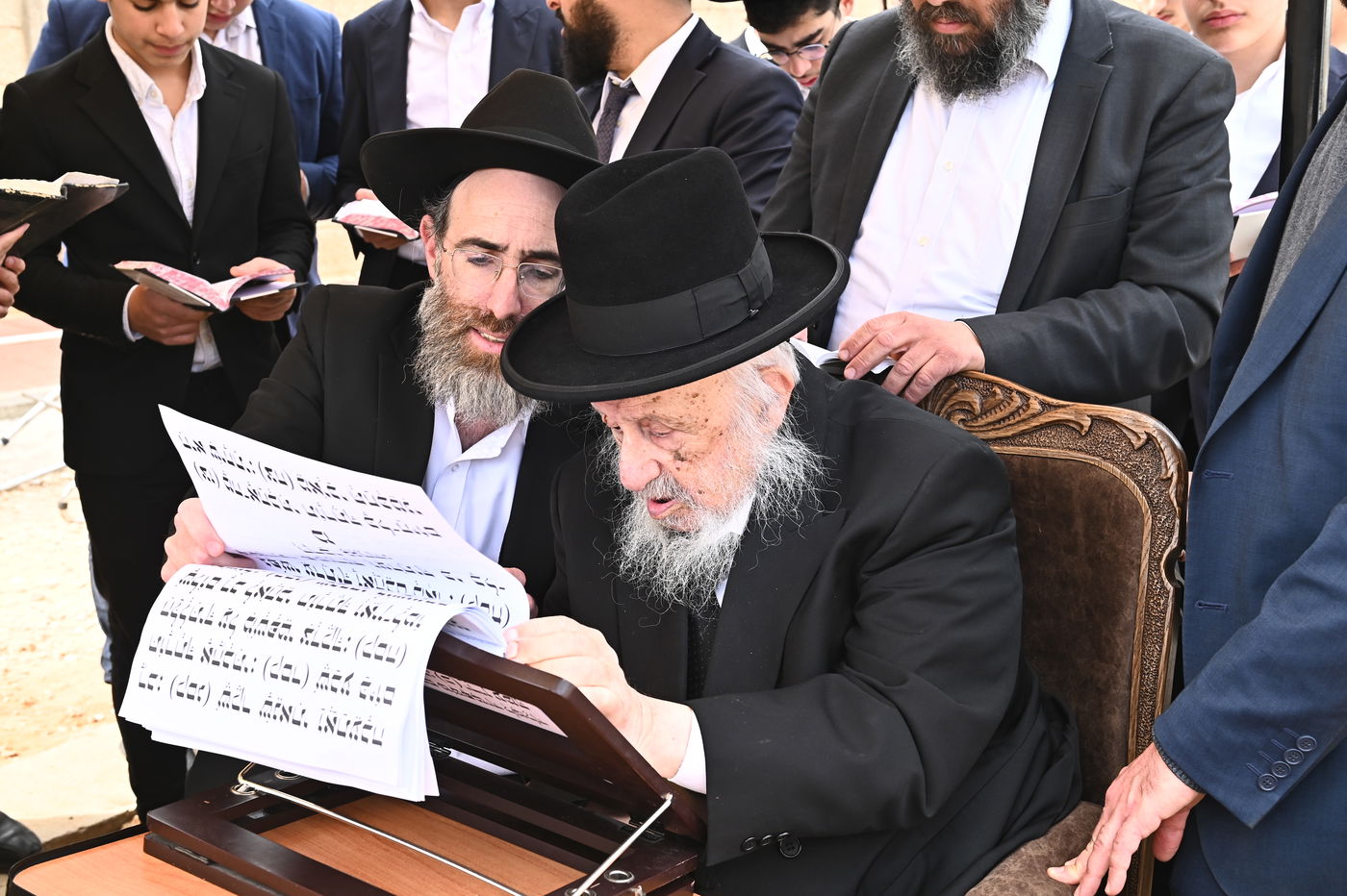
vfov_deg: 27.0
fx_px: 1870
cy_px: 448
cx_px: 674
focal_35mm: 50
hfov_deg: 39.6
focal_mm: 50
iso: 500
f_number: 8
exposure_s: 1/200
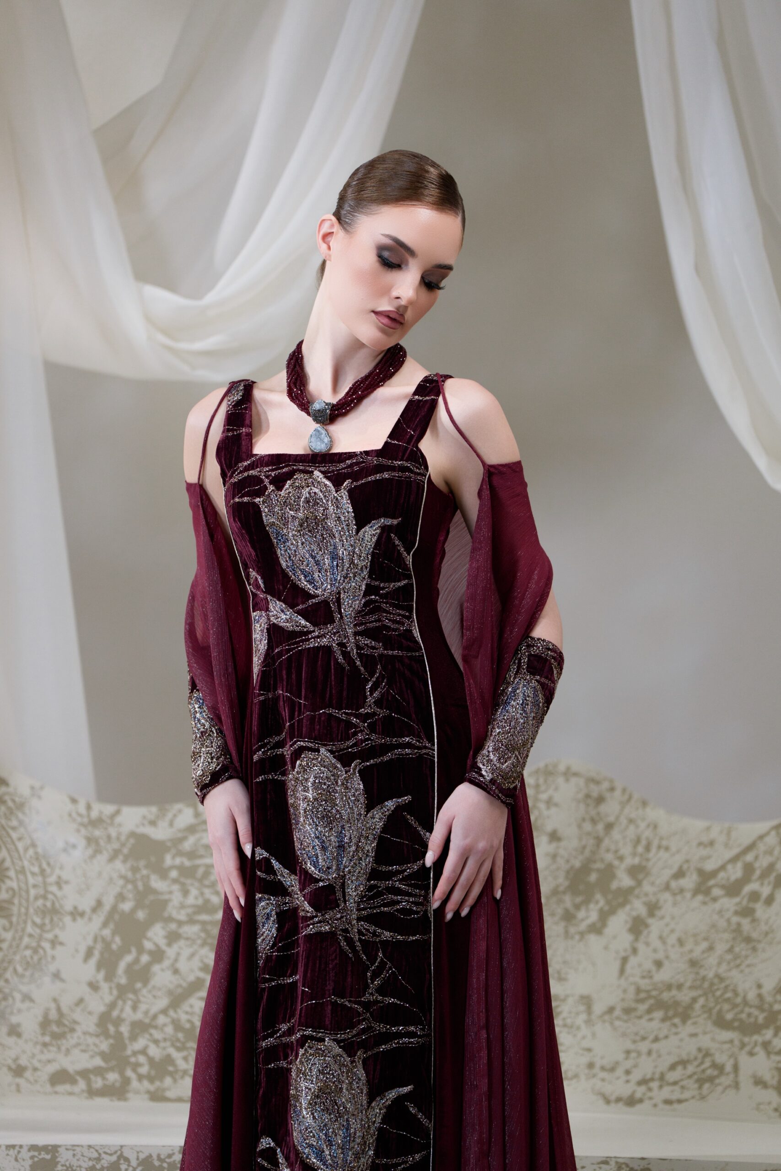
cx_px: 390
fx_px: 5921
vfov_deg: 11.3
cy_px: 586
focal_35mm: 182
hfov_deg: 7.5
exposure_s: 1/640
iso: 800
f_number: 2.8
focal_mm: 182
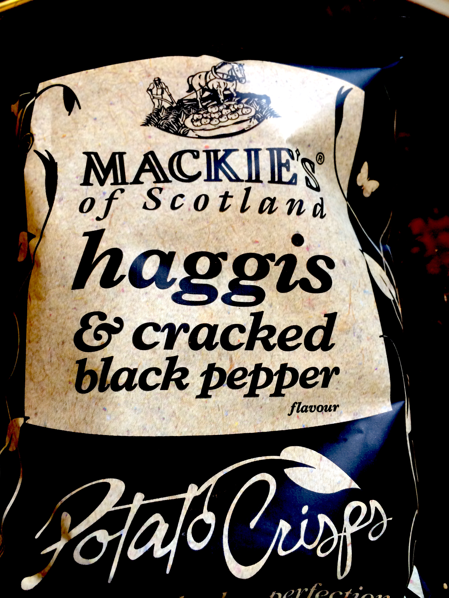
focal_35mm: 29
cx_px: 224
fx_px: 502
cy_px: 299
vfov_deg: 61.7
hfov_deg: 48.2
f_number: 2.2
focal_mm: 4.15
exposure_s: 1/30
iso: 125
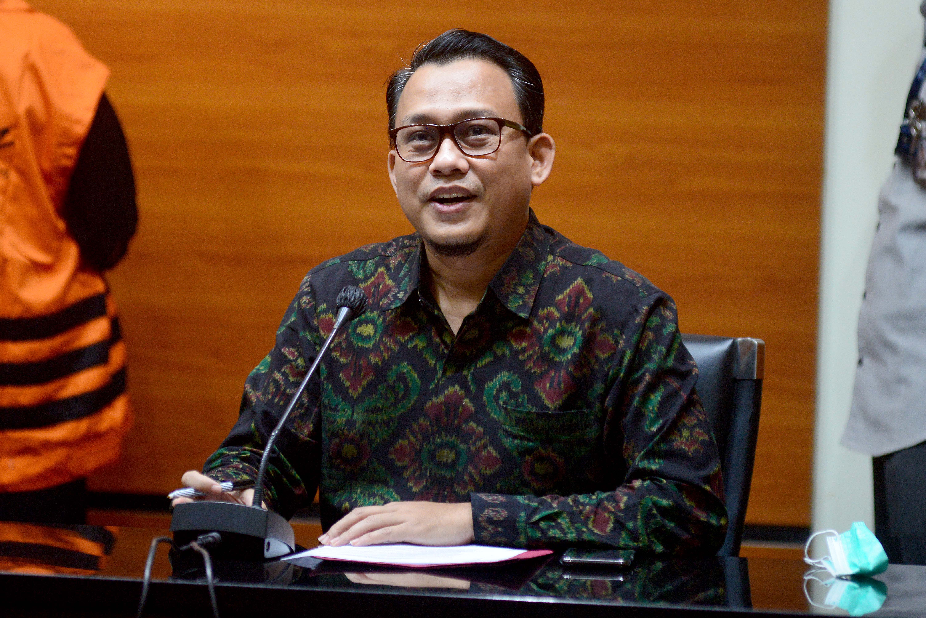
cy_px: 309
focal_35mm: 200
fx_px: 5146
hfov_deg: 10.3
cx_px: 463
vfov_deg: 6.9
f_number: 2.8
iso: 2500
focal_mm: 200
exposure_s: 1/125
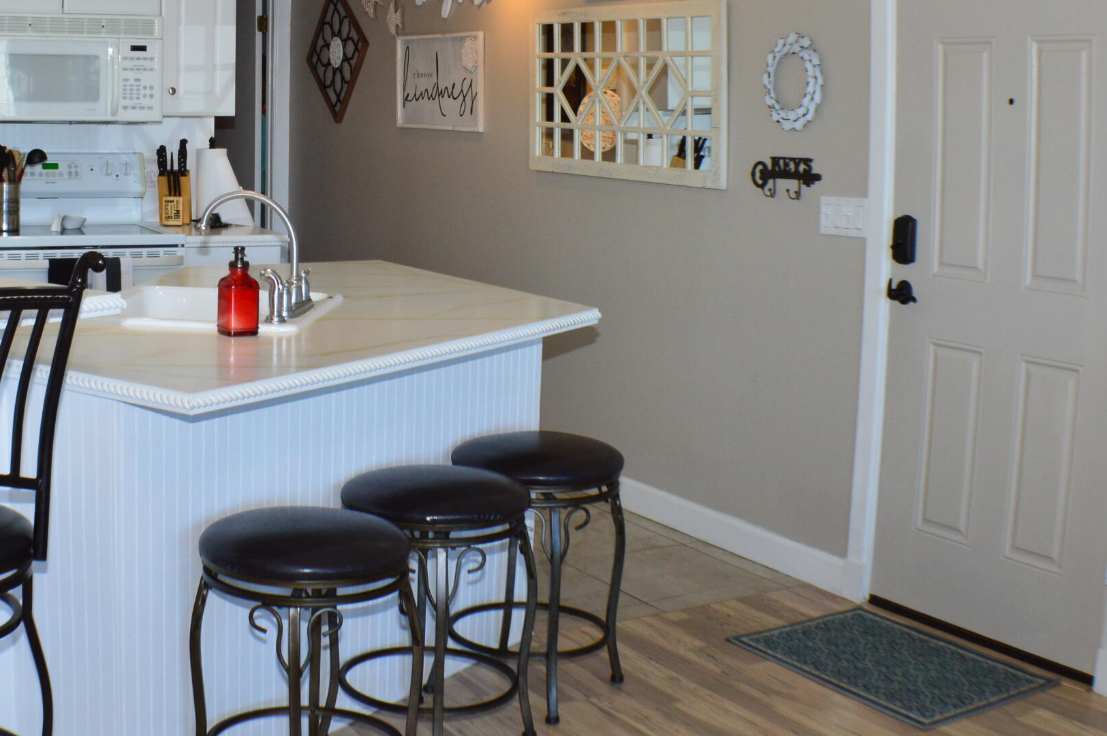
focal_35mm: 72
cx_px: 283
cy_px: 96
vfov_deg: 18.6
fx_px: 2212
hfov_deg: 27.7
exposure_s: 1/50
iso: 400
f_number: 8
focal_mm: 26
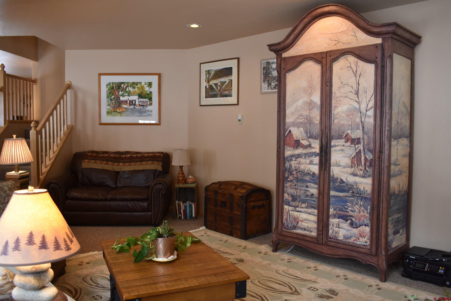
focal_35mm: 30
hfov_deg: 61.9
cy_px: 150
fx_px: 376
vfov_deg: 43.6
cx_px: 226
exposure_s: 1/100
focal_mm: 20
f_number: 5
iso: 800
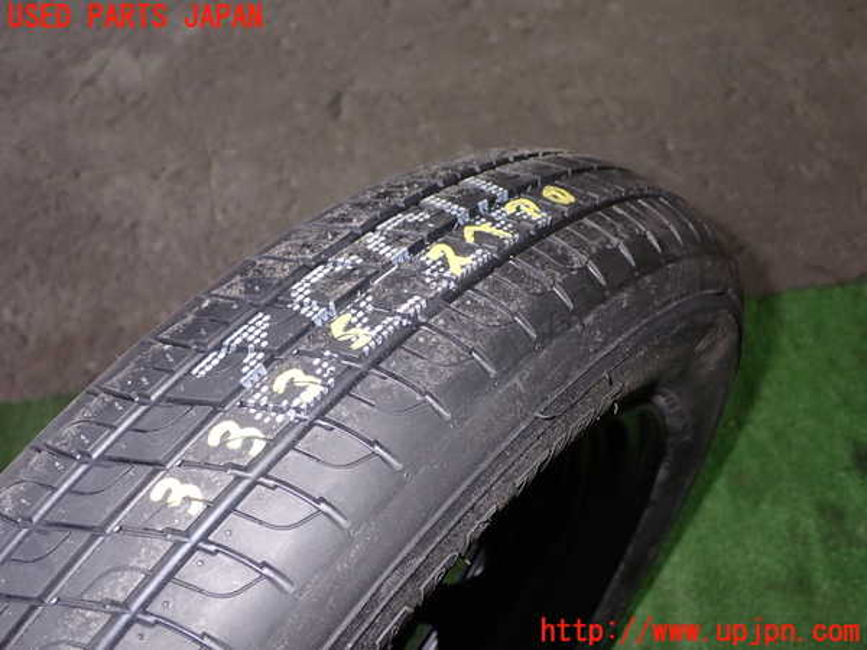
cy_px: 325
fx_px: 952
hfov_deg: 49.0
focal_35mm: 38
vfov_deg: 37.7
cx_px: 434
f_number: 2.7
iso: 200
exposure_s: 1/40
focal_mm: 6.83
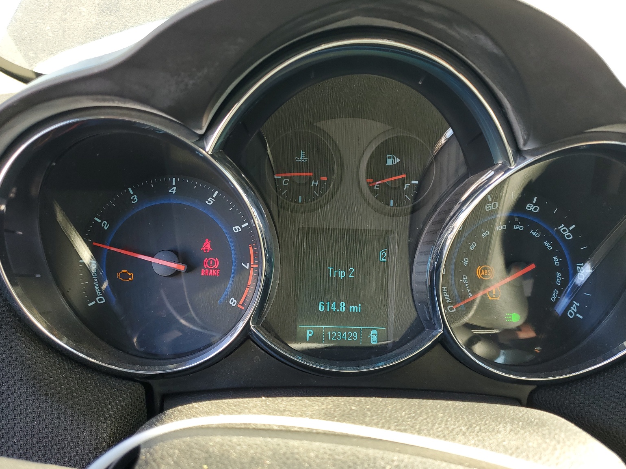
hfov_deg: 65.3
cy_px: 237
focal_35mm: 27
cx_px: 319
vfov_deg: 51.4
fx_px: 488
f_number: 1.5
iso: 50
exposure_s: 1/125
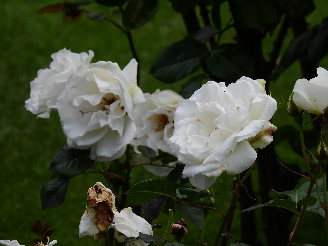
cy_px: 123
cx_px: 164
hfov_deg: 4.0
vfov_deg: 3.0
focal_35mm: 500
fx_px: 4738
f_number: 5
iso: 100
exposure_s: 1/1000
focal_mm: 89.2
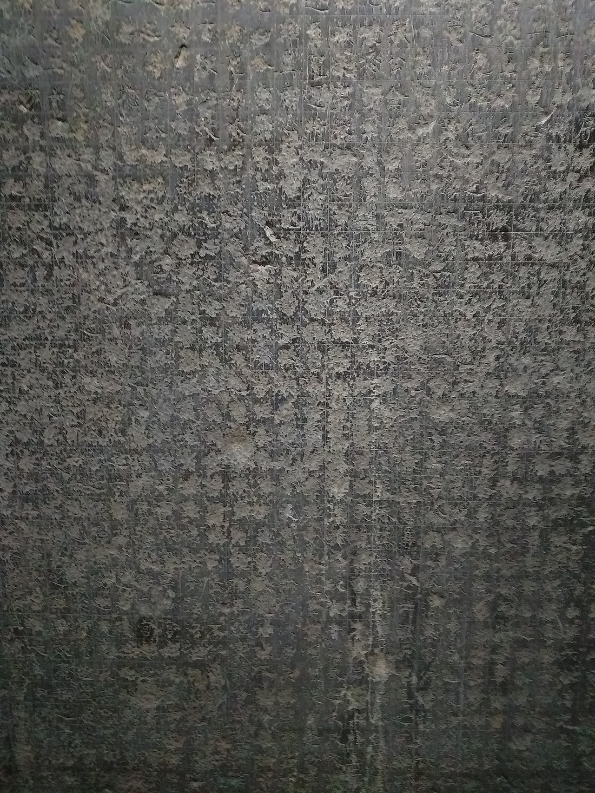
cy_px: 396
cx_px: 298
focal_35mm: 27
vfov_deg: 65.3
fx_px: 619
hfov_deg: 51.3
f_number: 2
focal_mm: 3.66
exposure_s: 1/15
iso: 1600
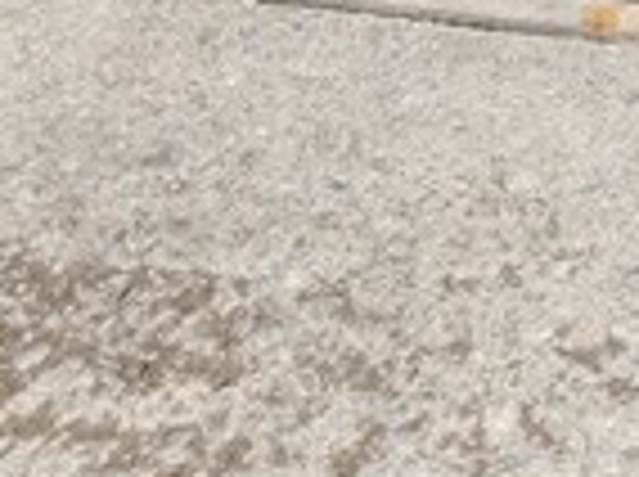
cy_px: -374
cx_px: 1058
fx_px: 2064
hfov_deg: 15.7
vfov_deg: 12.1
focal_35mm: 112
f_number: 2.4
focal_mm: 4.3
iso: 50
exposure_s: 1/1301
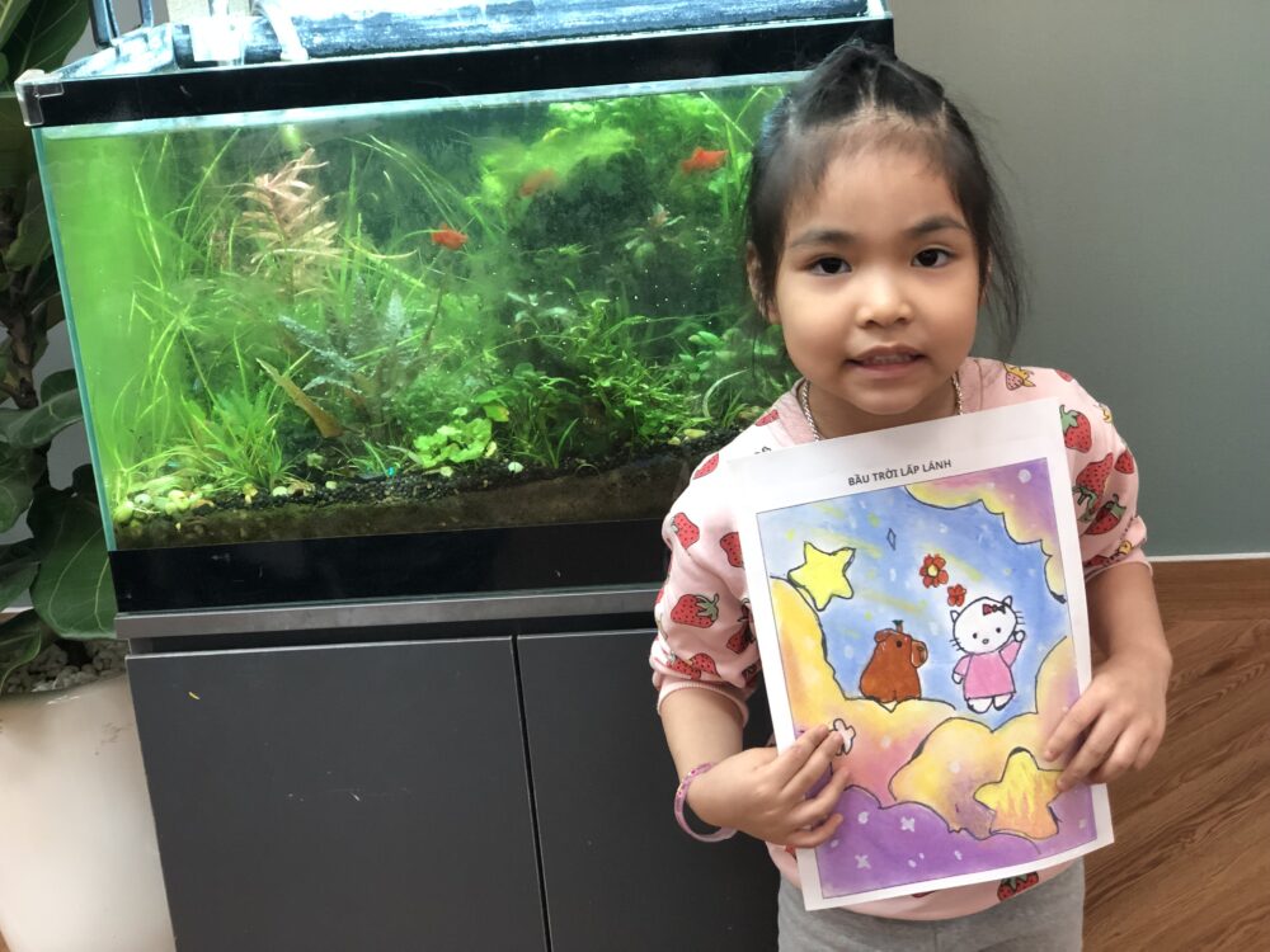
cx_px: 635
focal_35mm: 57
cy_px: 476
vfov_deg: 25.7
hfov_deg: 33.8
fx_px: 2091
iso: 80
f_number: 2.8
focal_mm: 6.6
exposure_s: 1/33
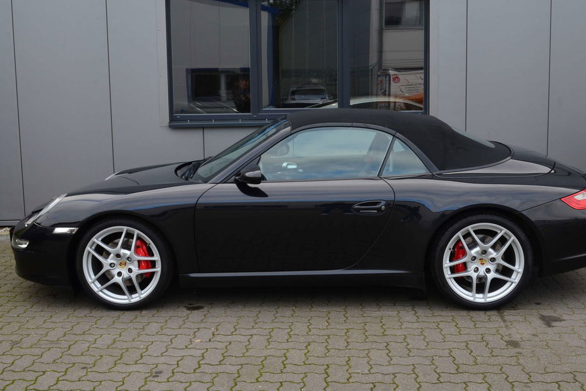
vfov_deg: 31.2
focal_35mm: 43
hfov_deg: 45.4
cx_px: 314
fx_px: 700
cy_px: 185
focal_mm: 26
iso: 400
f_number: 10
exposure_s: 1/60
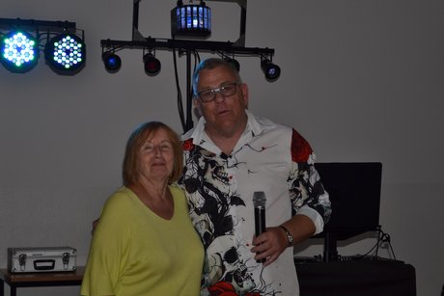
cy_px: 148
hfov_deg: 26.0
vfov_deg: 17.5
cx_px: 222
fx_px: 962
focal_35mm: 78
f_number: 5.6
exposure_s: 1/125
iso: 100
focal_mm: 52
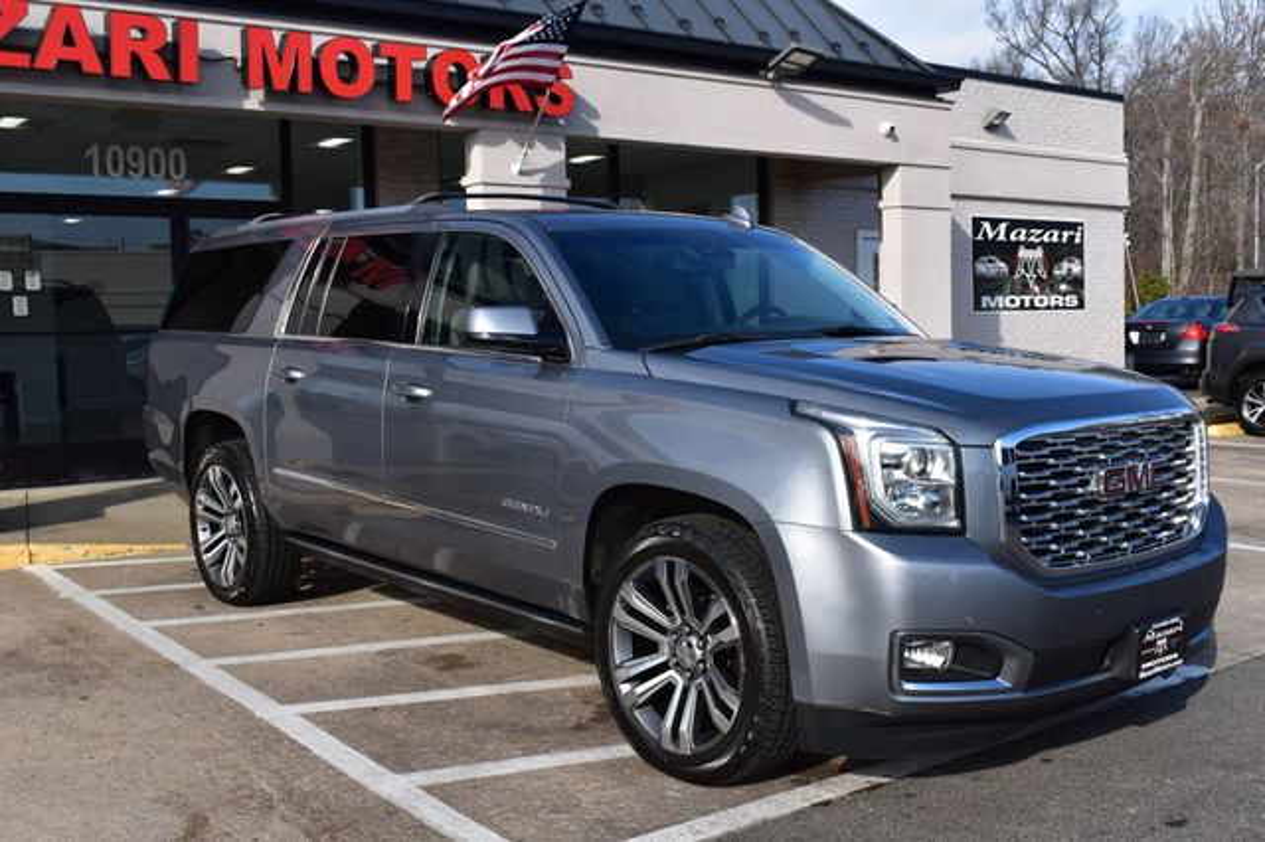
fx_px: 1317
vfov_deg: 35.5
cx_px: 632
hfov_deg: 51.3
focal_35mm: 38
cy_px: 421
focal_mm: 25
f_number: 11
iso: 400
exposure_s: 1/500
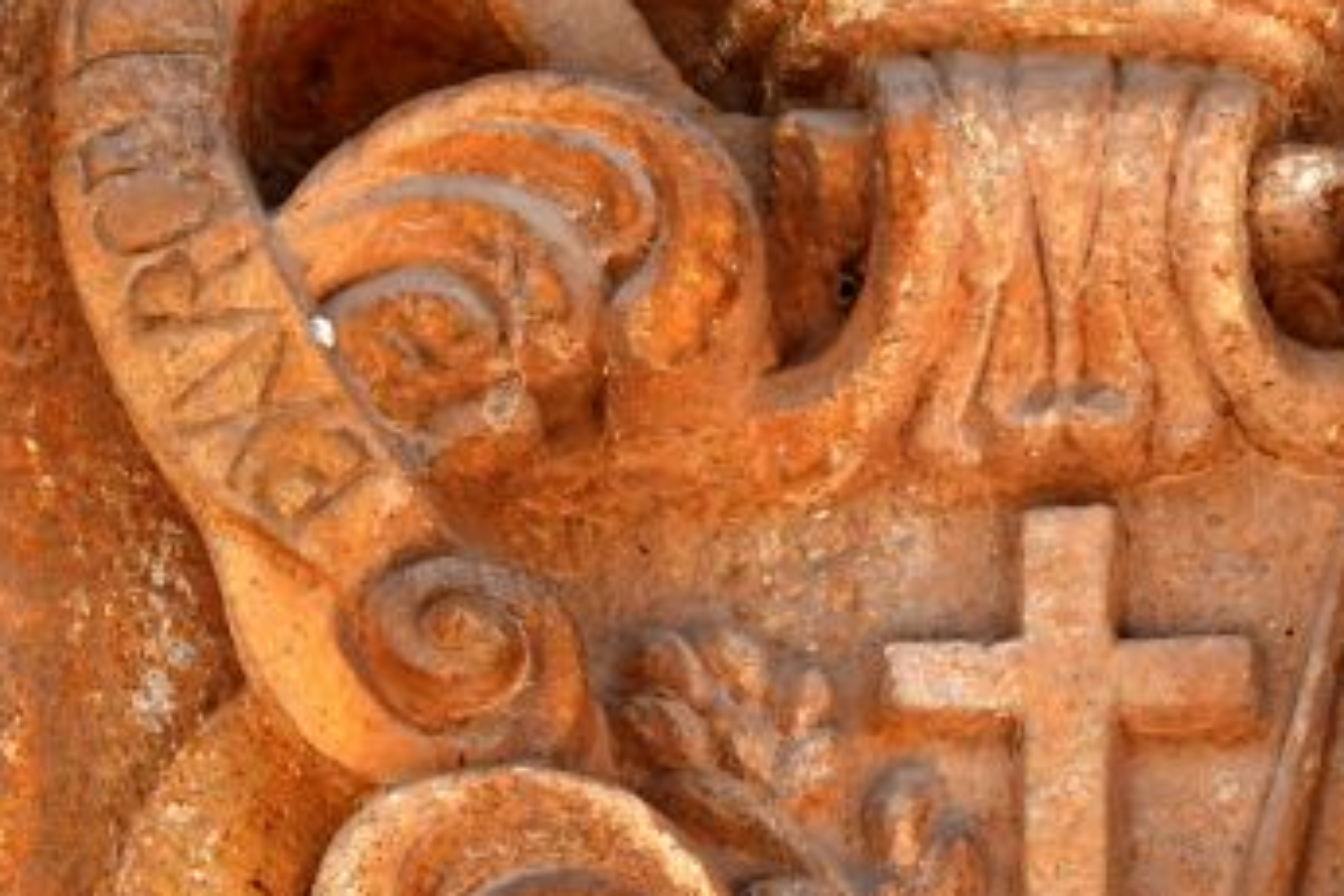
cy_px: 693
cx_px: 1149
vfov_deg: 3.9
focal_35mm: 356
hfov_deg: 5.8
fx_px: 13290
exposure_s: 1/640
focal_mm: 80
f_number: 13
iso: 1000
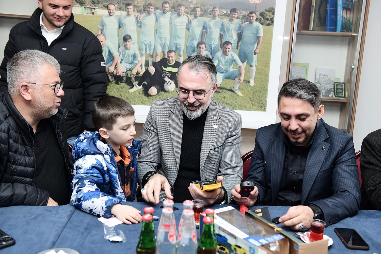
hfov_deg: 48.5
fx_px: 423
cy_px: 127
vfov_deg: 33.4
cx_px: 190
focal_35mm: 40
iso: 1000
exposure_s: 1/100
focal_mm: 40
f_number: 4
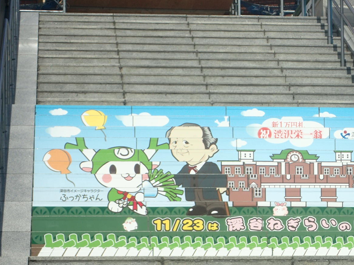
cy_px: 177
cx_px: 277
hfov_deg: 12.0
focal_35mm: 164
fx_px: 1677
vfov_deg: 9.0
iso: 100
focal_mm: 18
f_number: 6.3
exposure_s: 1/400
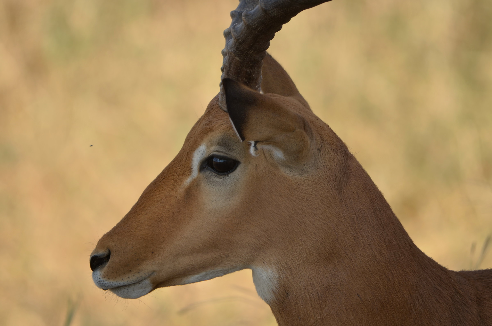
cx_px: 246
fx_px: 10228
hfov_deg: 2.8
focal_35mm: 750
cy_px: 163
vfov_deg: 1.8
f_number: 7.1
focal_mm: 500
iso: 100
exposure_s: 1/250
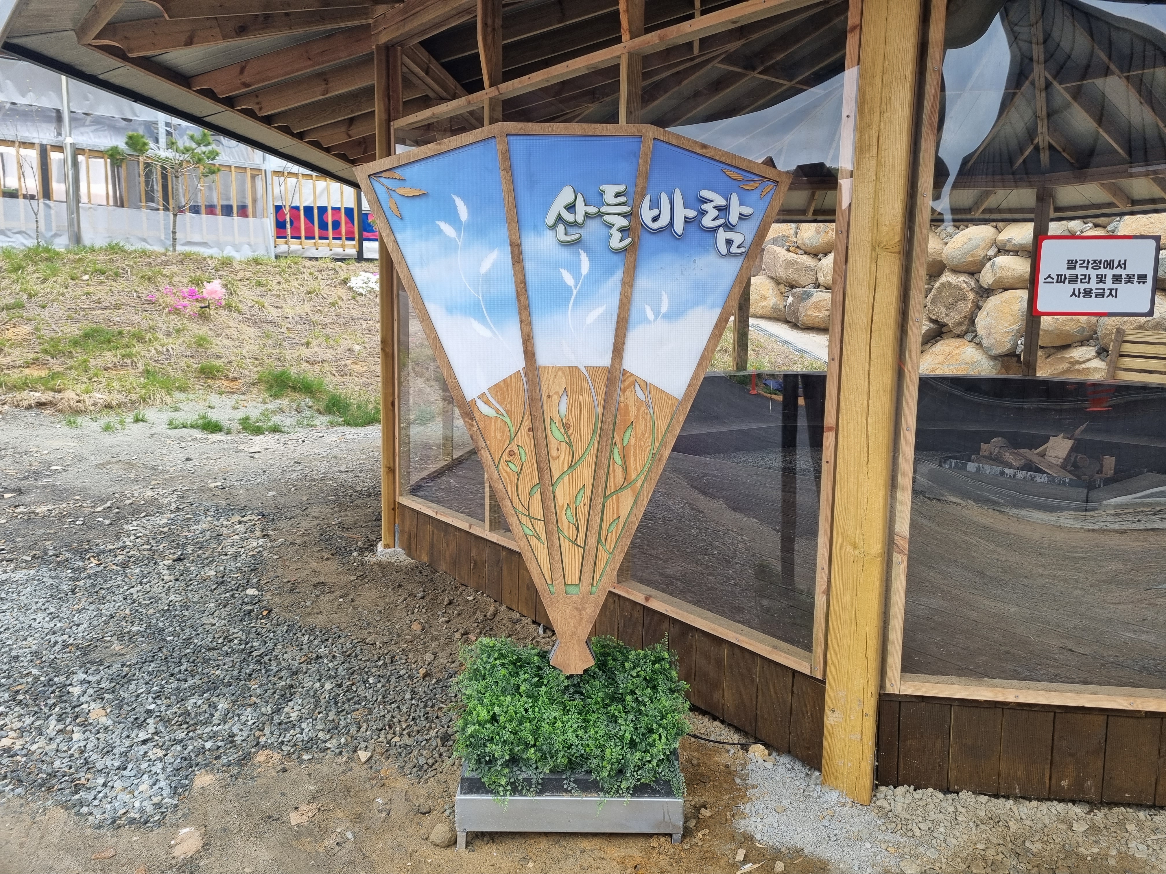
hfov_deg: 67.3
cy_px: 437
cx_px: 583
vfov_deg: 53.1
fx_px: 876
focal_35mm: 26
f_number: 1.8
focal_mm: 5.4
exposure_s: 1/384
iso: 50
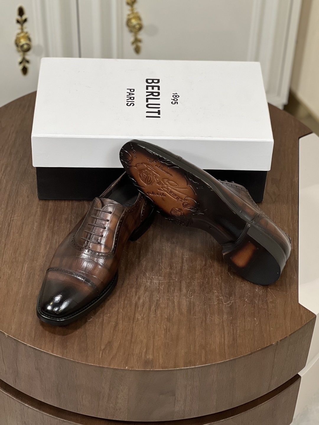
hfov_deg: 19.1
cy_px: 212
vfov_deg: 25.3
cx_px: 160
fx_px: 946
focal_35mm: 77
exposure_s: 1/100
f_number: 2.8
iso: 200
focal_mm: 9
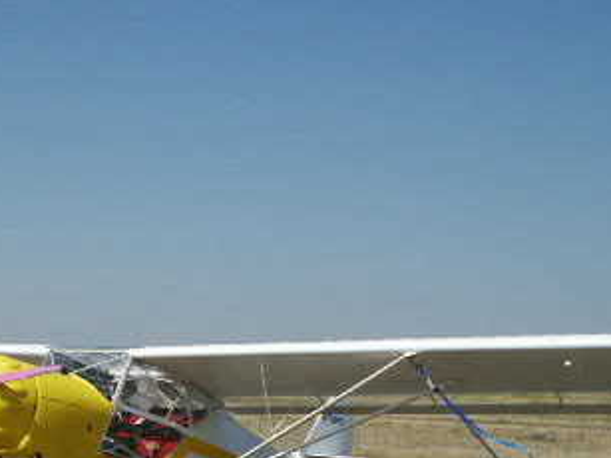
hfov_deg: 25.5
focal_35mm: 73
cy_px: 444
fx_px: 1288
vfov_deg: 19.6
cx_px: 18
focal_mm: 7.2
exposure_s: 1/500
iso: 64
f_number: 6.7
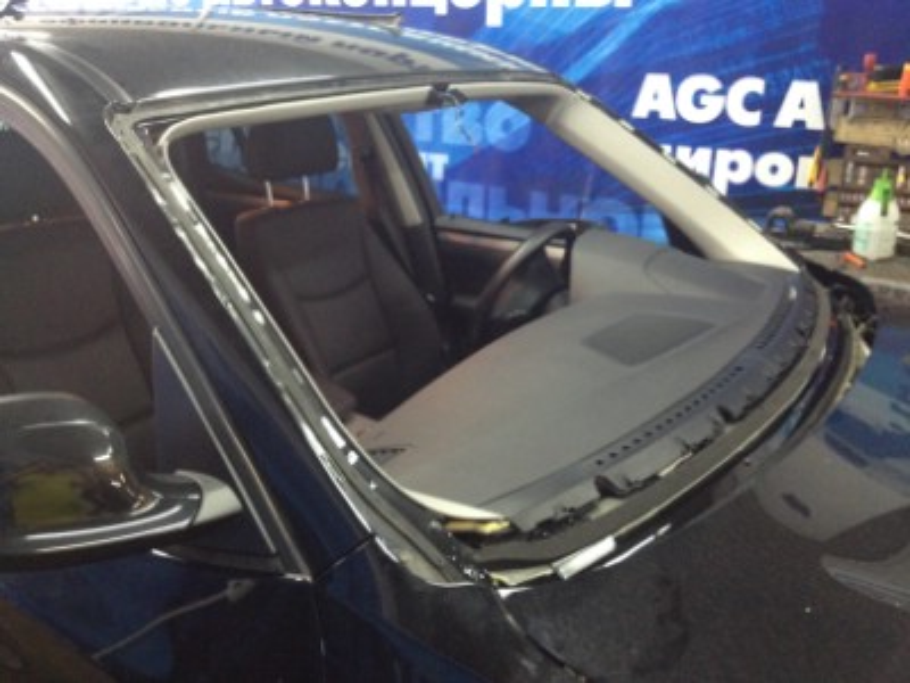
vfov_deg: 40.7
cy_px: 342
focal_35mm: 35
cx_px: 455
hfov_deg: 52.6
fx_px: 920
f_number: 2.4
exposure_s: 1/20
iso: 250
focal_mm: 4.28
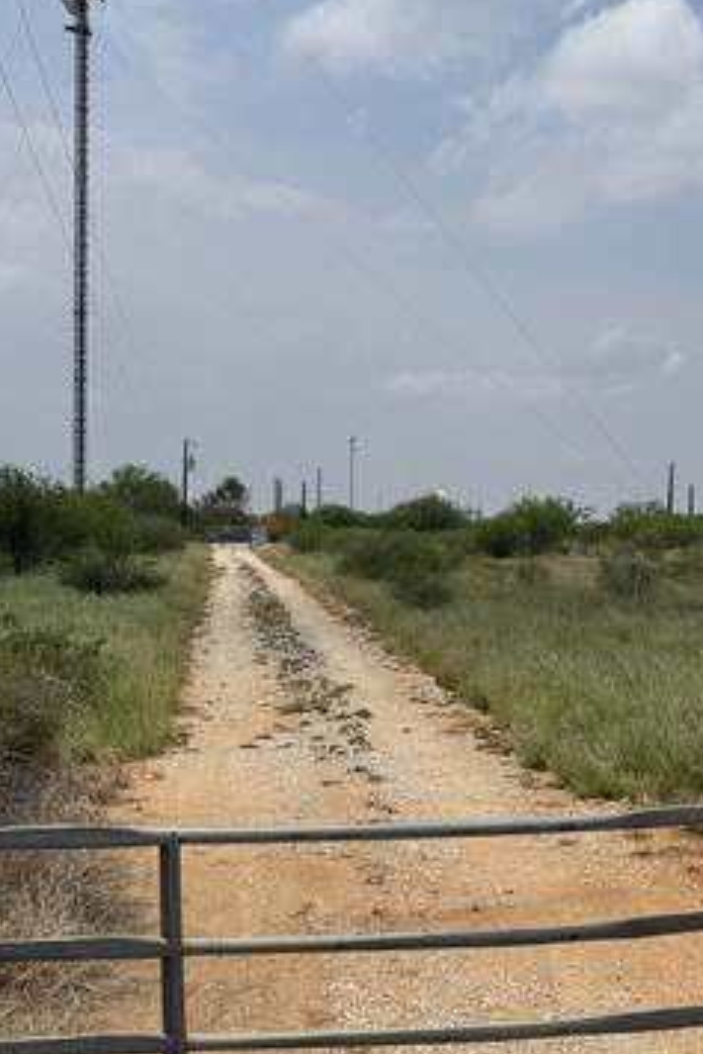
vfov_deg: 43.5
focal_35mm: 45
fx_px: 1317
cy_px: 603
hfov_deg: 28.7
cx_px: 632
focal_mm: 6.76
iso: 80
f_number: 1.78
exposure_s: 1/10417
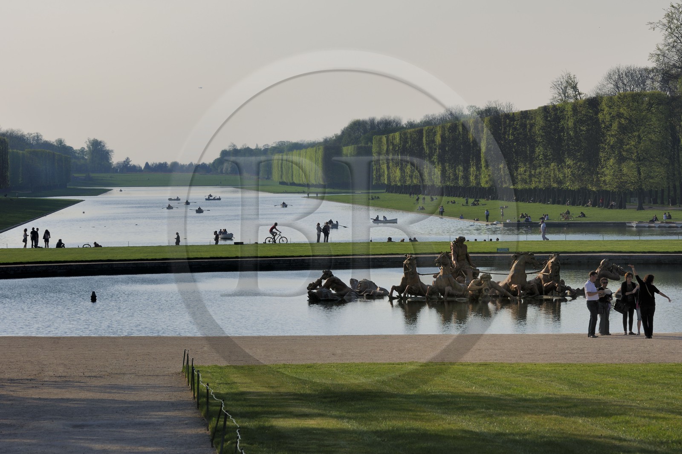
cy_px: 227
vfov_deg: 9.1
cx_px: 341
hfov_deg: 13.7
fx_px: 2841
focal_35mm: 150
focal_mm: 150
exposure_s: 1/160
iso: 100
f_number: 13
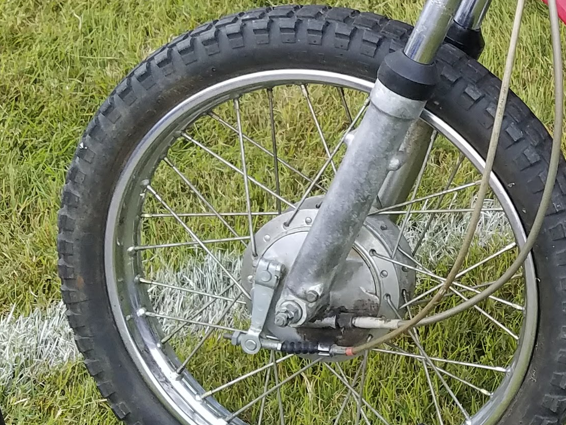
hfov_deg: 19.2
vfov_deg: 15.7
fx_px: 1537
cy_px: 126
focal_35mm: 94
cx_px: 752
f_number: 1.7
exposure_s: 1/60
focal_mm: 4.2
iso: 100
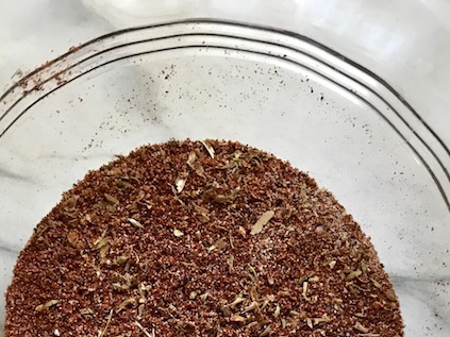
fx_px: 689
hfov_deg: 36.1
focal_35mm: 53
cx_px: 203
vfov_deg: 26.5
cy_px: 306
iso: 64
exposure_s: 1/15
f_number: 1.8
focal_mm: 3.99
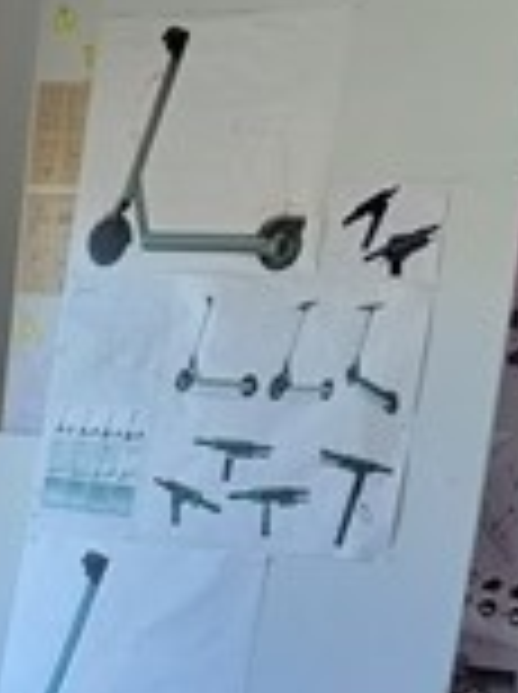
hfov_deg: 11.3
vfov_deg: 15.0
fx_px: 2601
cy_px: 621
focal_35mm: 130
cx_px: 45
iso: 100
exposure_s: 1/120
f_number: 1.8
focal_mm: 5.4
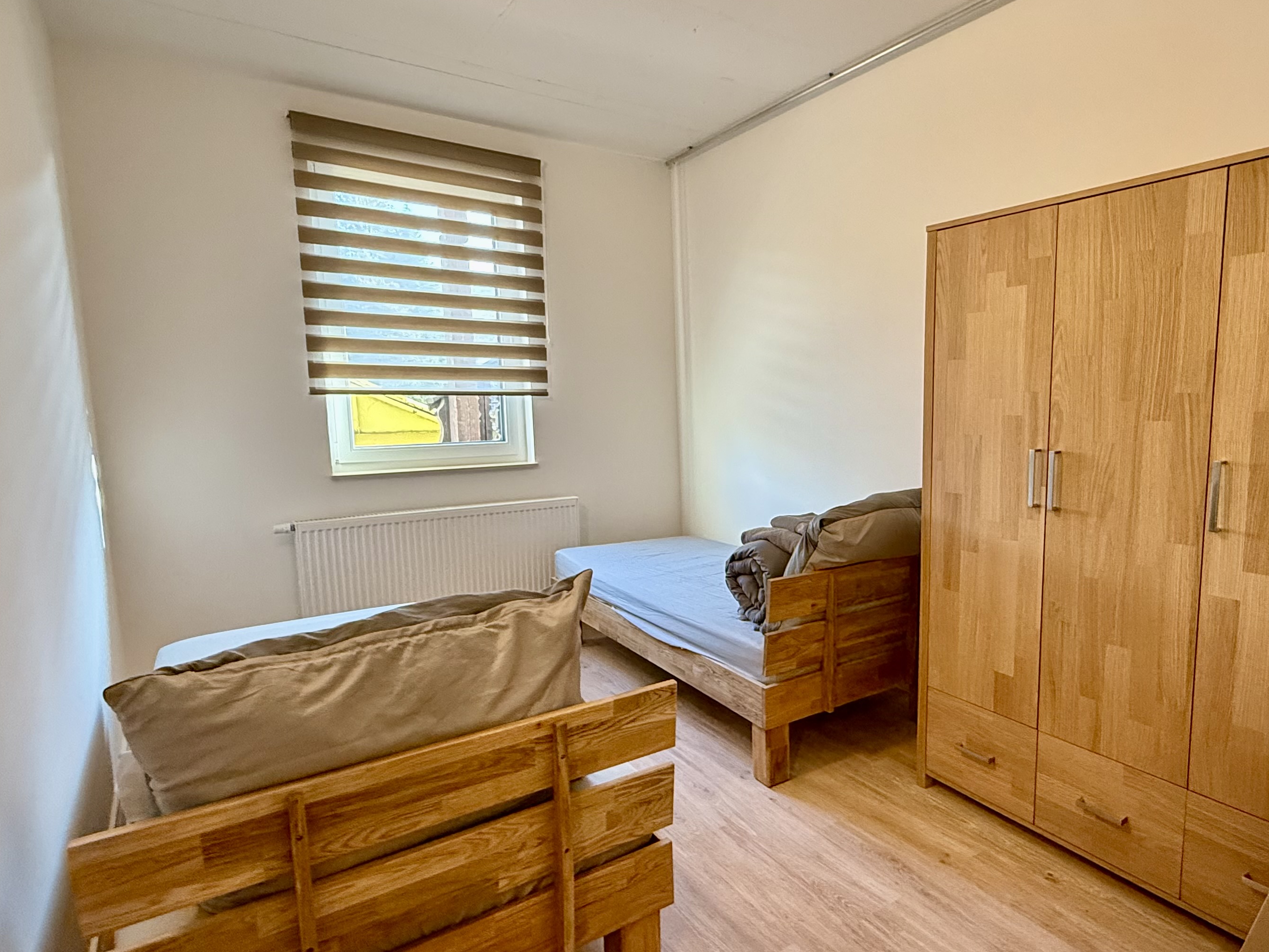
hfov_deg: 77.6
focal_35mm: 21
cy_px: 489
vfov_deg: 63.4
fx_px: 770
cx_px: 794
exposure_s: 1/100
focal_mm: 2.22
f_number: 2.2
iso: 500
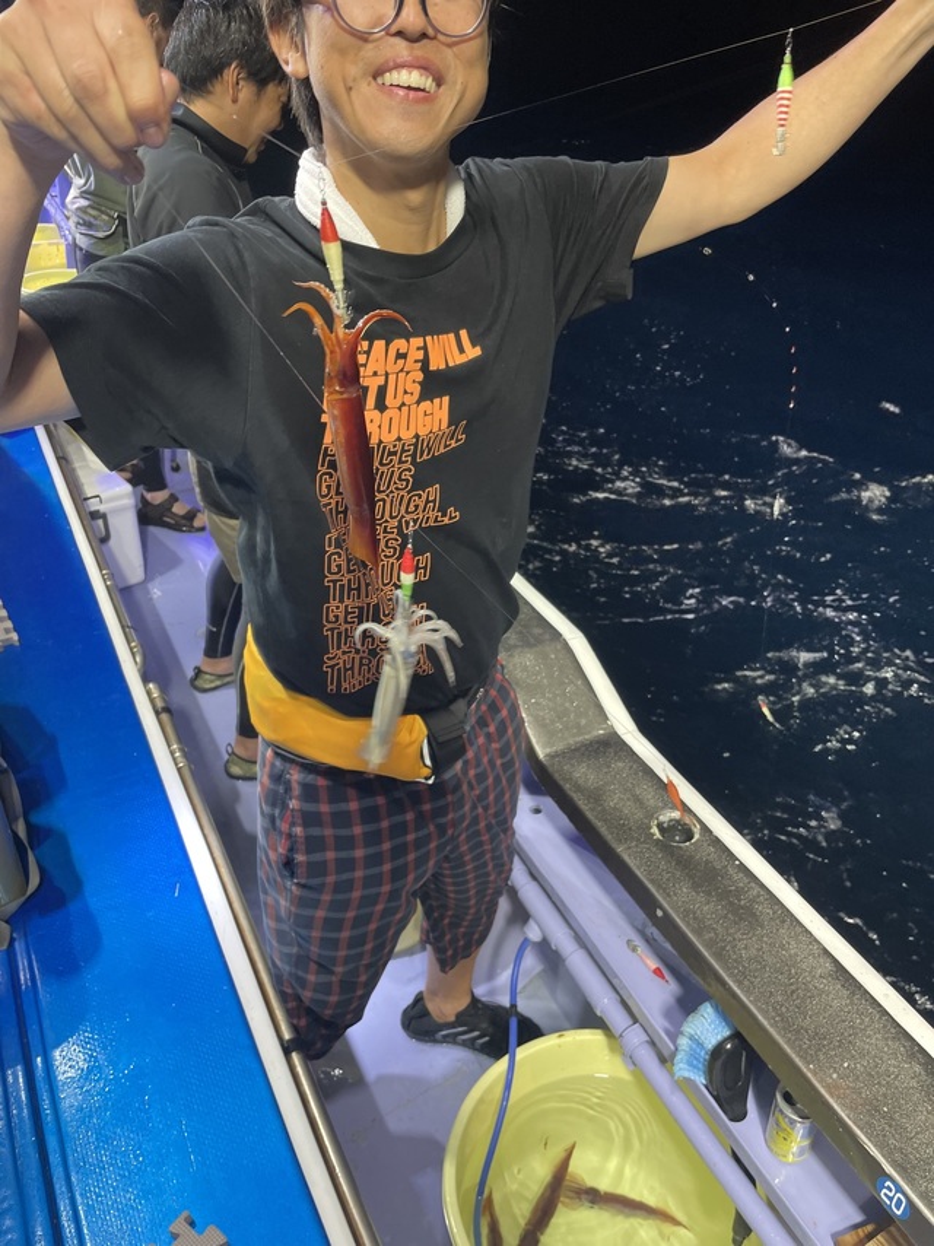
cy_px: 623
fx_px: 936
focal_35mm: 26
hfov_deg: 53.0
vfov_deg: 67.3
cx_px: 467
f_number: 1.6
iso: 125
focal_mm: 4.2
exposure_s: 1/120
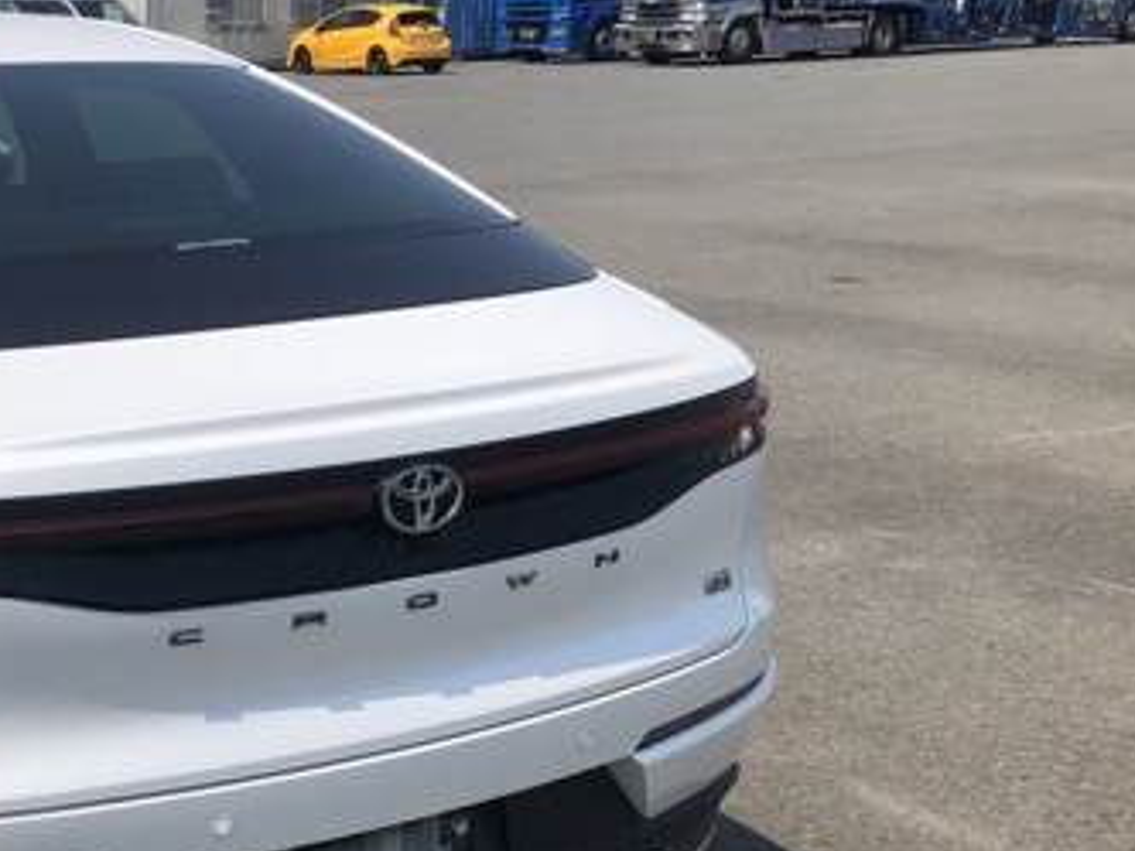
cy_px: 540
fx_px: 1771
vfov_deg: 26.9
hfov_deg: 33.3
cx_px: 68
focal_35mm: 54
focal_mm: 3.99
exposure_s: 1/3436
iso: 25
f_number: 1.8
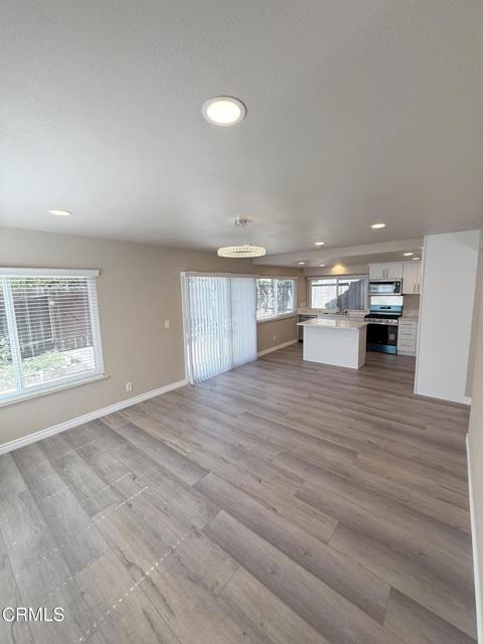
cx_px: 242
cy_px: 322
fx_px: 260
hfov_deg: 85.7
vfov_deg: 102.1
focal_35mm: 14
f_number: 2.2
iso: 50
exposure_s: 1/193
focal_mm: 2.22
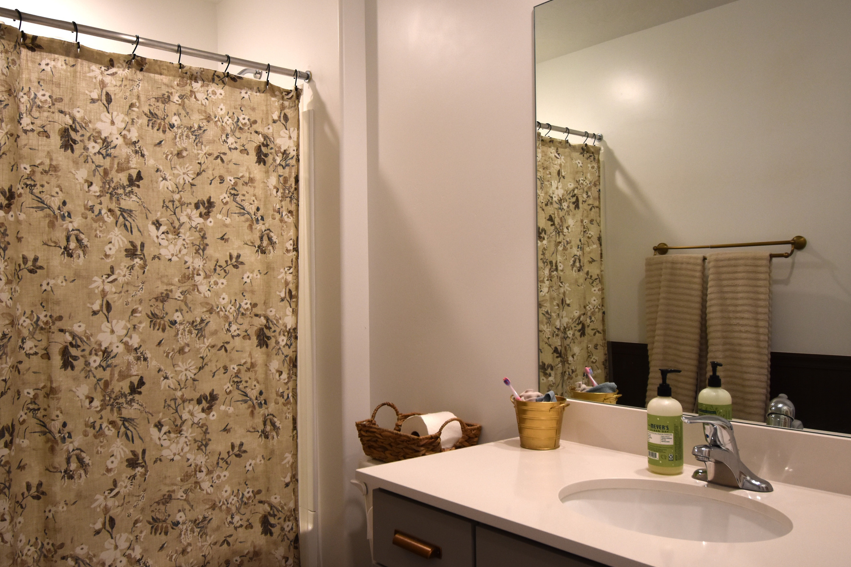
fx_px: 733
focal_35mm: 31
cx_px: 416
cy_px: 266
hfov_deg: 60.3
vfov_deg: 42.3
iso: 500
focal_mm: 18
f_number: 5.3
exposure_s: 1/60
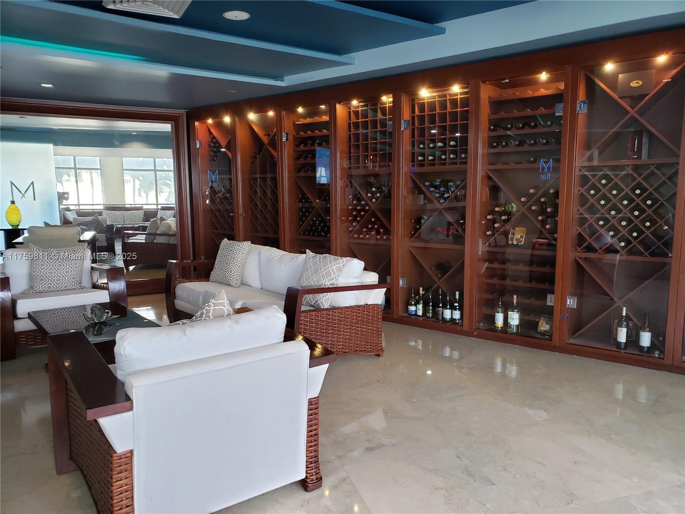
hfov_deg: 67.3
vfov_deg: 53.1
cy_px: 257
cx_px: 342
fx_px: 515
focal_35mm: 26
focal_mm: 4.3
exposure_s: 1/60
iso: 400
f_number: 2.4
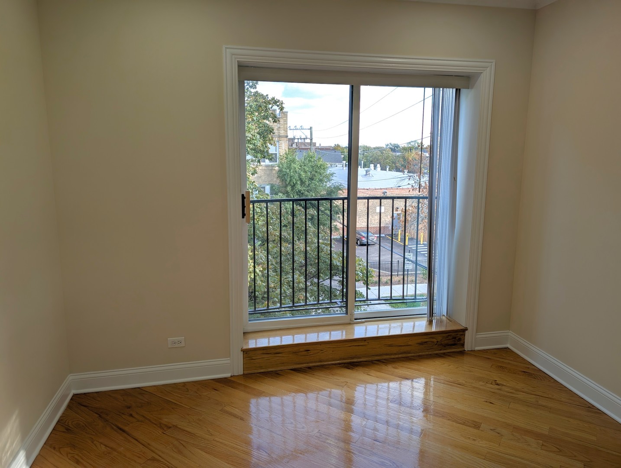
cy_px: 234
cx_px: 310
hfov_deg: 71.5
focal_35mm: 24
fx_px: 431
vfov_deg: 56.9
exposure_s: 1/120
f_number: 1.68
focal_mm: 6.9
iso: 18
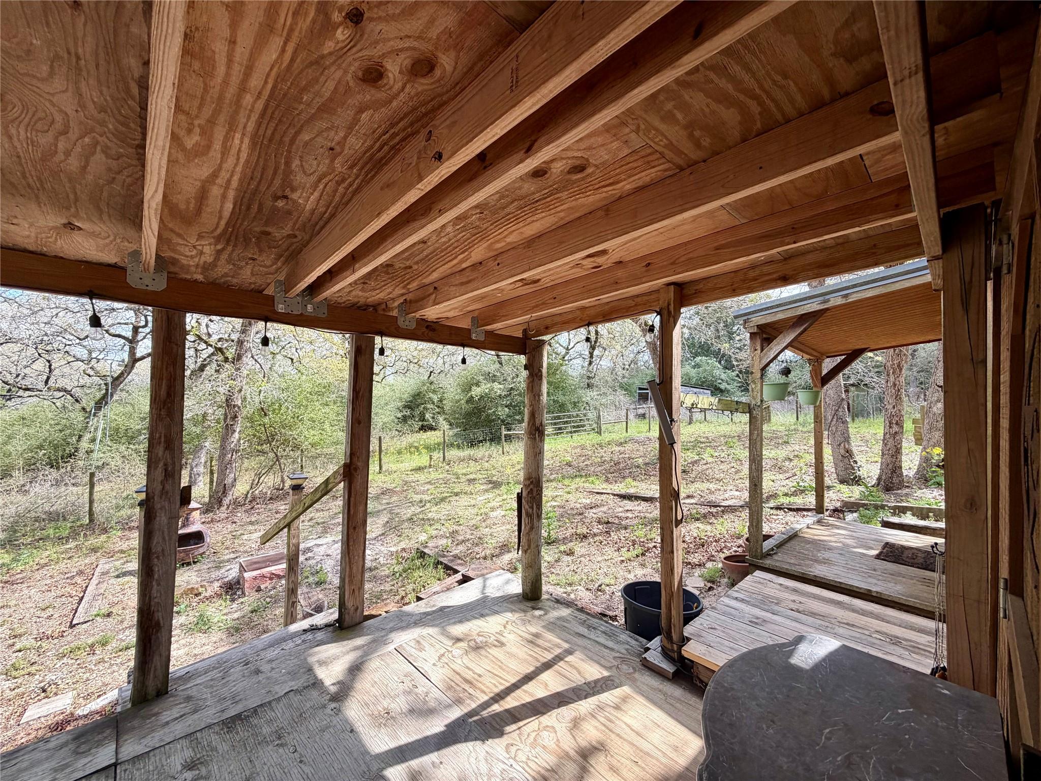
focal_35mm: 14
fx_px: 421
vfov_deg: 85.7
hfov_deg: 102.1
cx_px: 520
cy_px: 390
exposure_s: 1/502
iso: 64
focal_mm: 2.22
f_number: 2.2
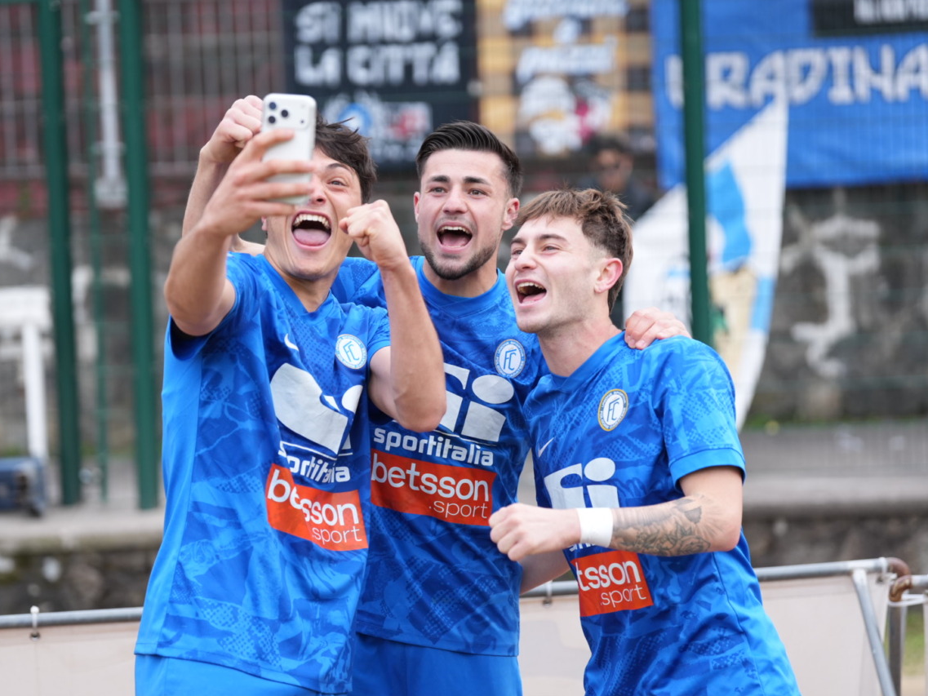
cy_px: 348
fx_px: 3137
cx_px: 412
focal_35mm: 117
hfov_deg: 16.8
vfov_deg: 12.7
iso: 800
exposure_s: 1/1600
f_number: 2.8
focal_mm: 108
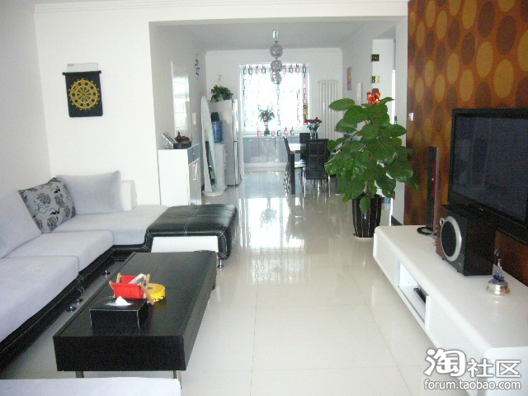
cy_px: 198
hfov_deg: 63.4
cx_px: 264
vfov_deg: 49.7
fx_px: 427
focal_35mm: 28
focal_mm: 4.6
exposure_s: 1/30
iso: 400
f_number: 2.8
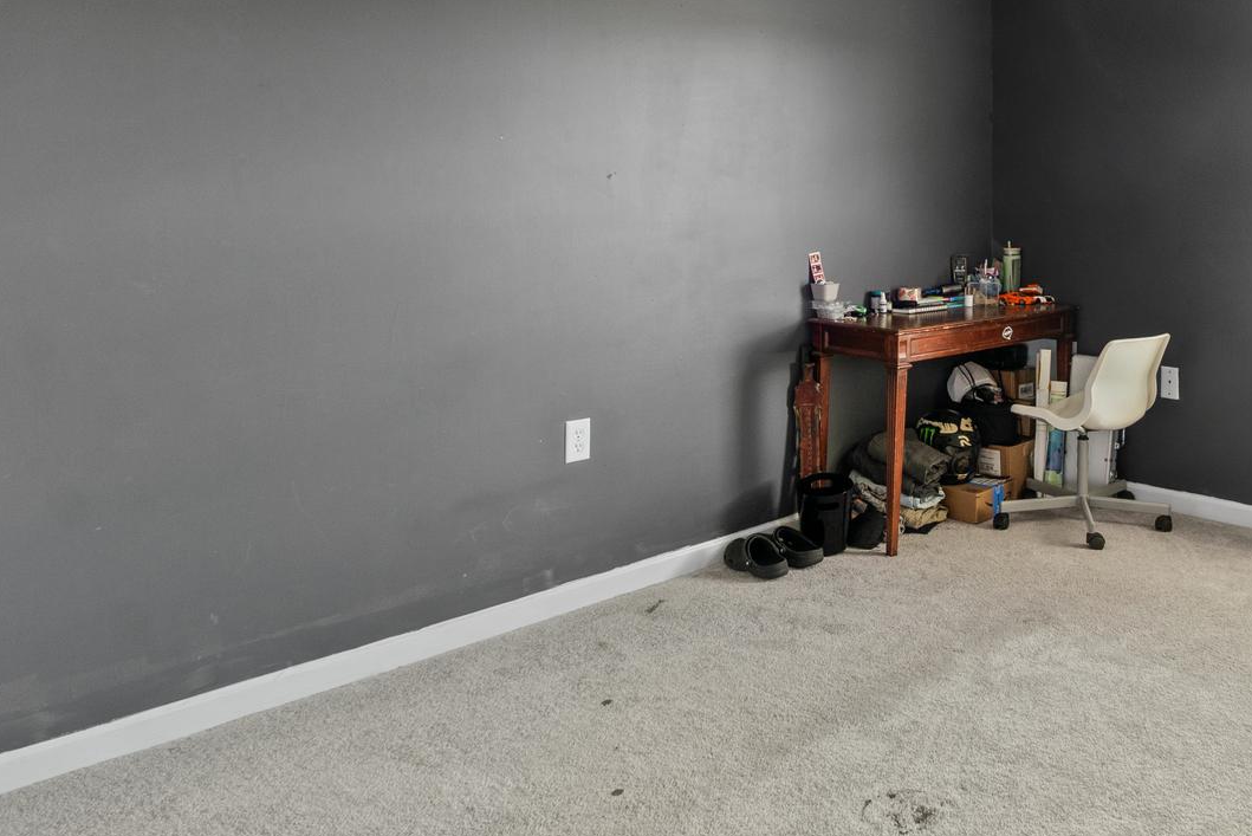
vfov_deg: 43.6
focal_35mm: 29
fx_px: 1009
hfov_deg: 59.4
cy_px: 213
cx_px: 975
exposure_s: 1/2
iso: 100
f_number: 8
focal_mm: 10
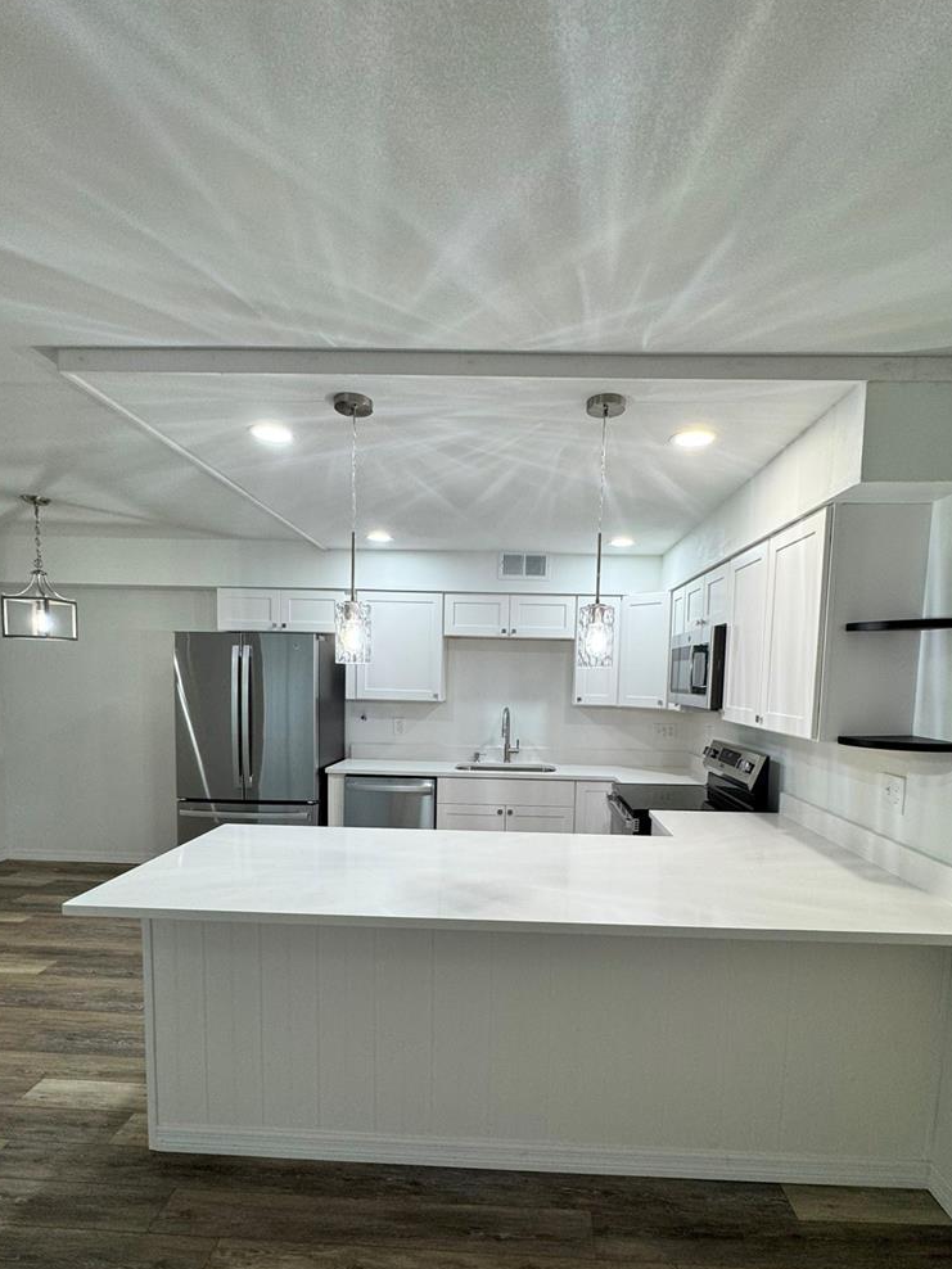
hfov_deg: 74.7
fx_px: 623
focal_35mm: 17
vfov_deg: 90.3
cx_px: 501
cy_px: 733
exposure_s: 1/120
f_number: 2.2
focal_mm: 2.22
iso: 125
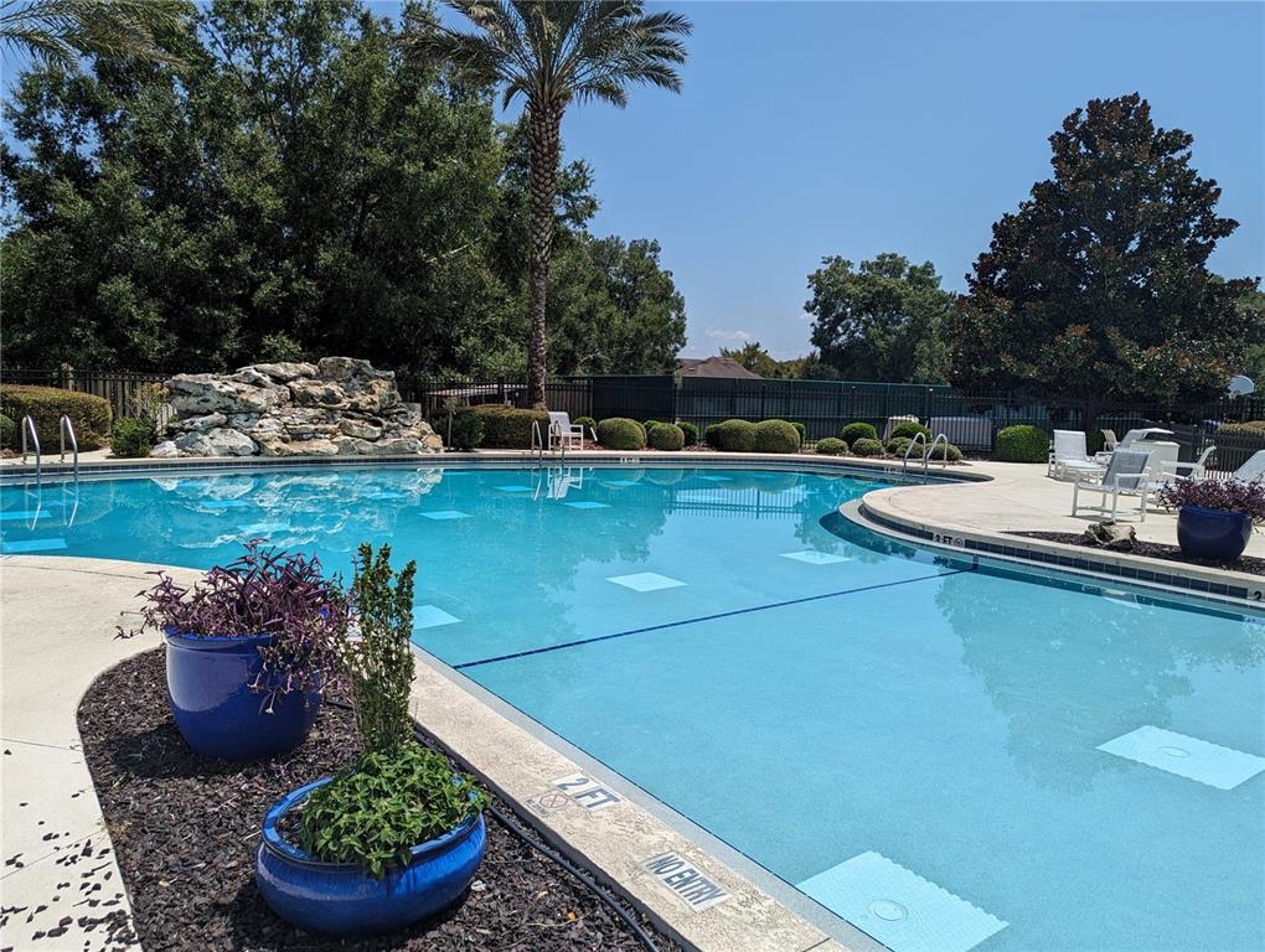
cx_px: 632
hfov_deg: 71.5
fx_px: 878
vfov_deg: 56.9
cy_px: 476
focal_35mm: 24
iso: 48
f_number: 1.85
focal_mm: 6.81
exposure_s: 1/3145
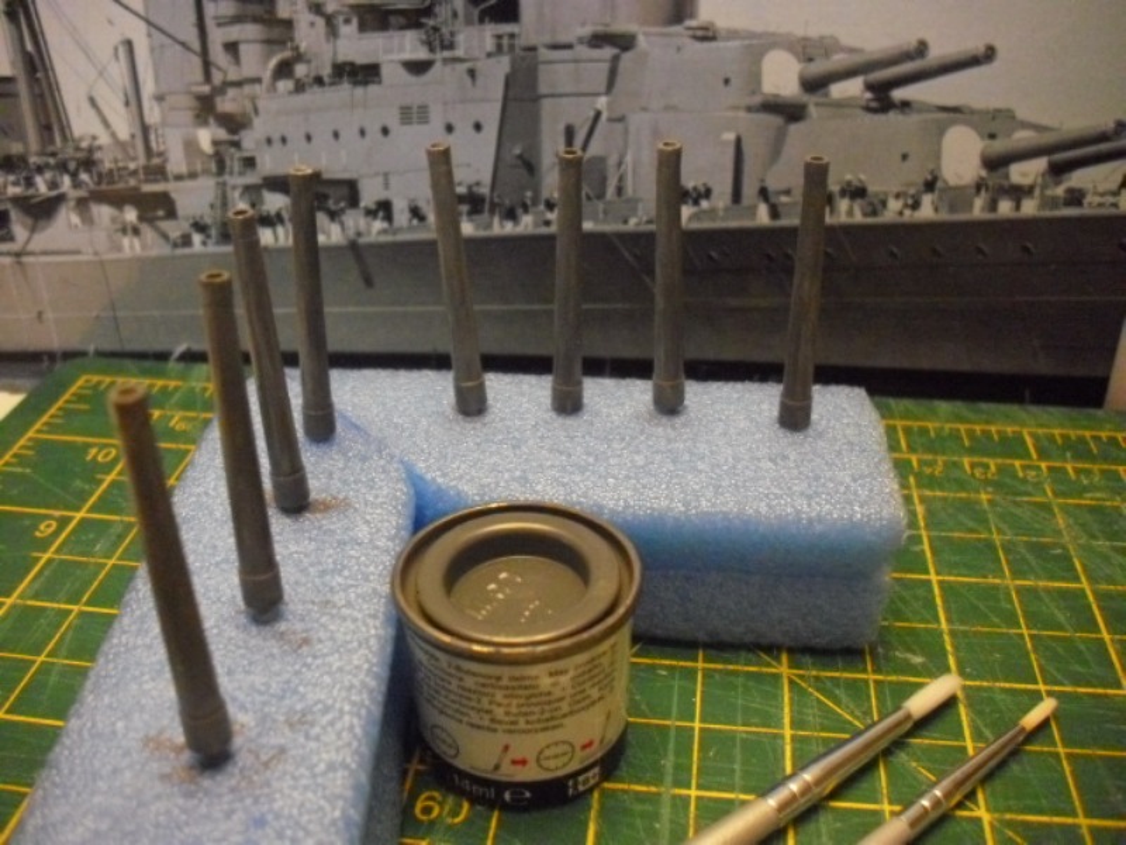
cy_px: 422
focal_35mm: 38
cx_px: 563
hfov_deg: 49.0
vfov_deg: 37.7
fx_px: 1236
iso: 800
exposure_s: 1/40
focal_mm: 6.2
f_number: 2.8
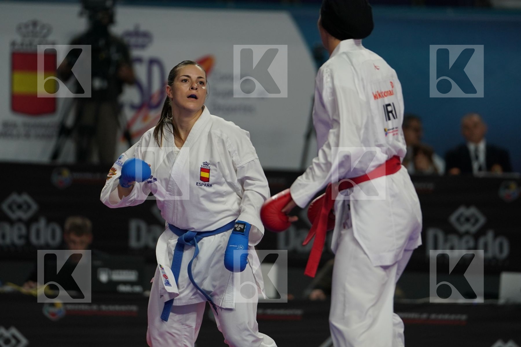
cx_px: 260
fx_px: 4341
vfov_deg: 4.6
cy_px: 174
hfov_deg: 6.9
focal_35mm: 300
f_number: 2.8
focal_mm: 200
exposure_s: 1/1000
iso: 800
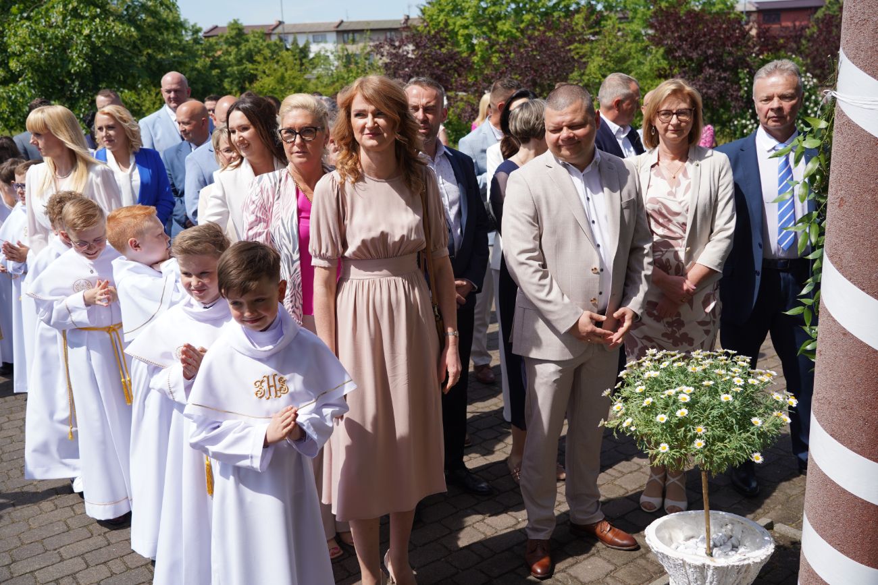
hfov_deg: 57.2
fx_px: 805
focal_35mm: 33
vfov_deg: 40.0
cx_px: 439
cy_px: 292
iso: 100
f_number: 5
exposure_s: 1/640
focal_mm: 33
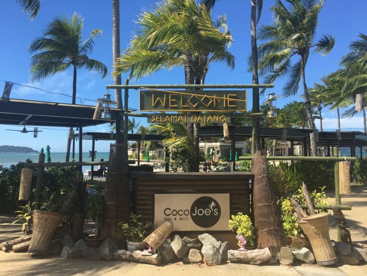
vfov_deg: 48.2
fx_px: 307
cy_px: 138
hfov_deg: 61.7
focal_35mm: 29
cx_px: 184
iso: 25
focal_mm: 4.15
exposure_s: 1/1115
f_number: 2.2
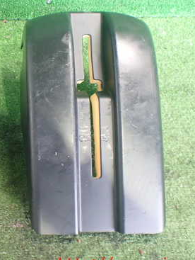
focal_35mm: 49
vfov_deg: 38.8
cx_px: 6
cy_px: 114
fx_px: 367
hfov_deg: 28.2
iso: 800
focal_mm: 5.4
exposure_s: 1/40
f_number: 2.3
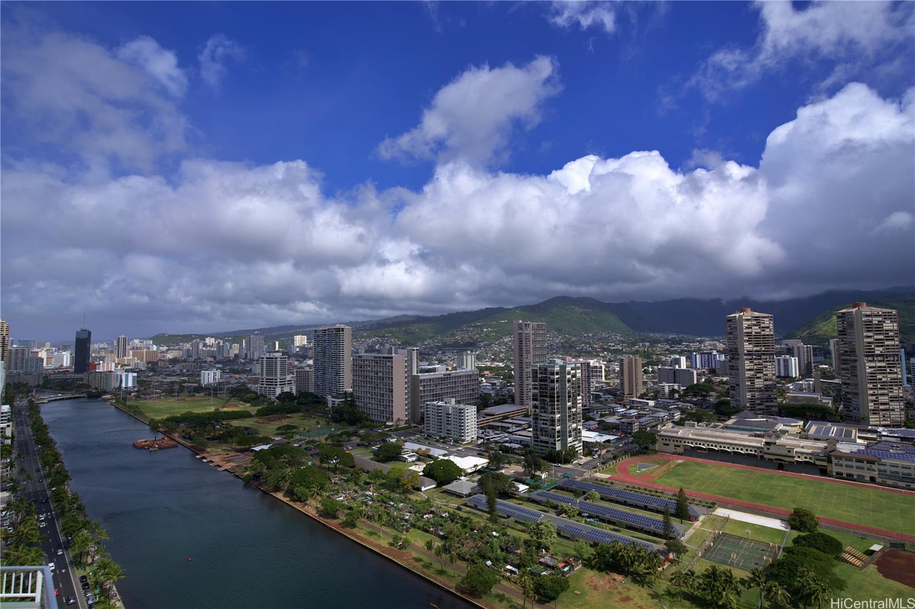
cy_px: 304
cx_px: 458
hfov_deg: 93.3
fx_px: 432
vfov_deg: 70.4
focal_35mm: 17
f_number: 6.3
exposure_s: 1/640
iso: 50
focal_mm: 17
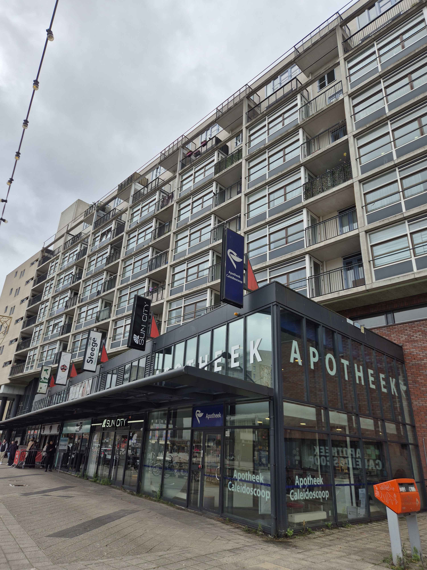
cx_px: 214
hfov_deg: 58.9
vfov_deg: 73.9
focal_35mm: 23
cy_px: 285
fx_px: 378
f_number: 1.8
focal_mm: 5.4
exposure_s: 1/958
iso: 25
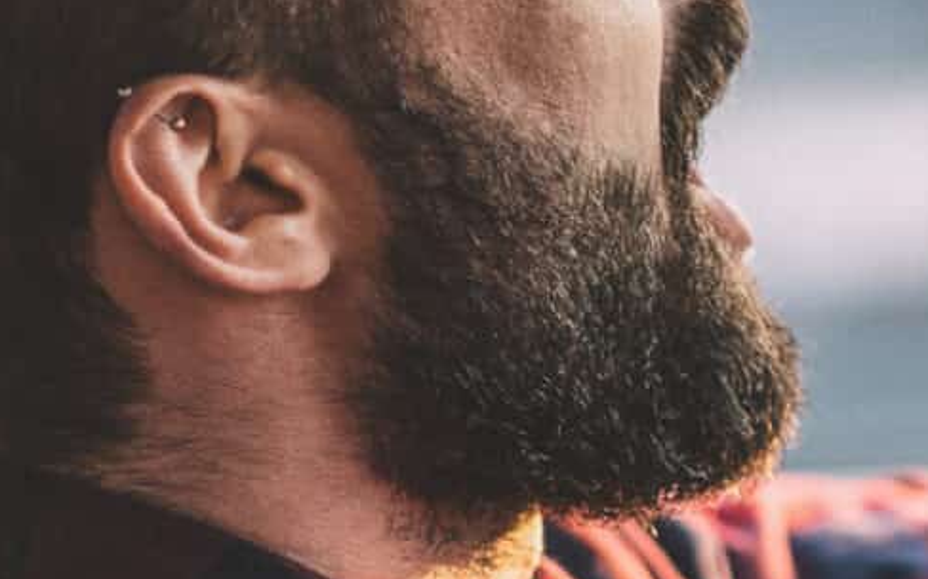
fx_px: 5967
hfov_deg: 8.5
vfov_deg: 5.6
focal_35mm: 236
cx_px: 1686
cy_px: 379
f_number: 2
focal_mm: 55
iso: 100
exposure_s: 1/320
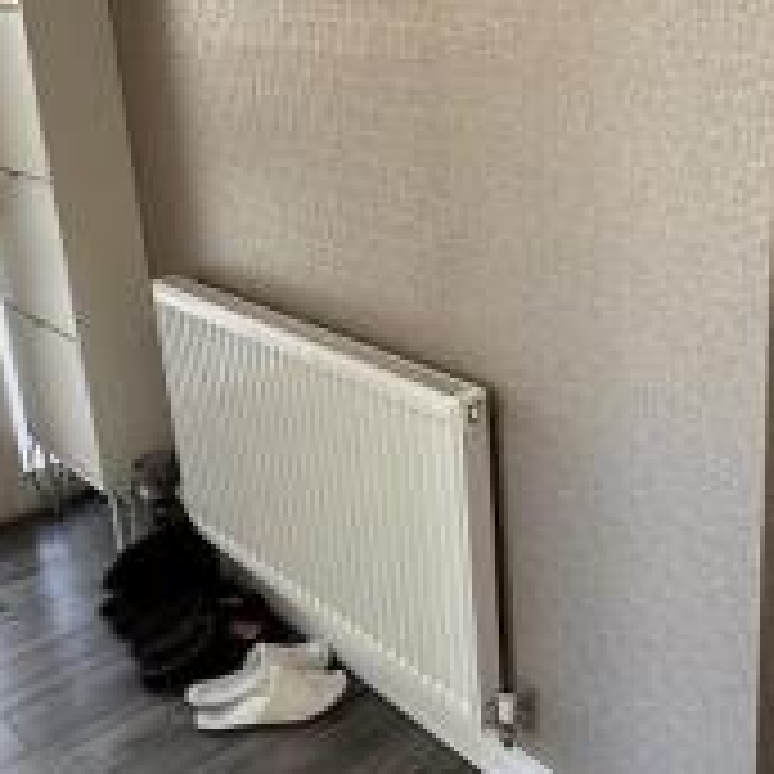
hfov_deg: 39.4
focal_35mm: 42
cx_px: 538
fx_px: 1062
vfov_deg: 39.7
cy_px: 286
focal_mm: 2.22
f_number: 2.2
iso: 250
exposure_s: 1/100
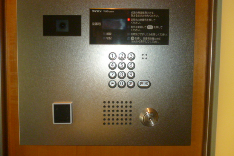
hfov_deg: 61.9
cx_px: 115
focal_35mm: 30
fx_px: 195
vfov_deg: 43.6
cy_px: 75
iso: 400
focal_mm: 5
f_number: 3.1
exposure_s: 1/60
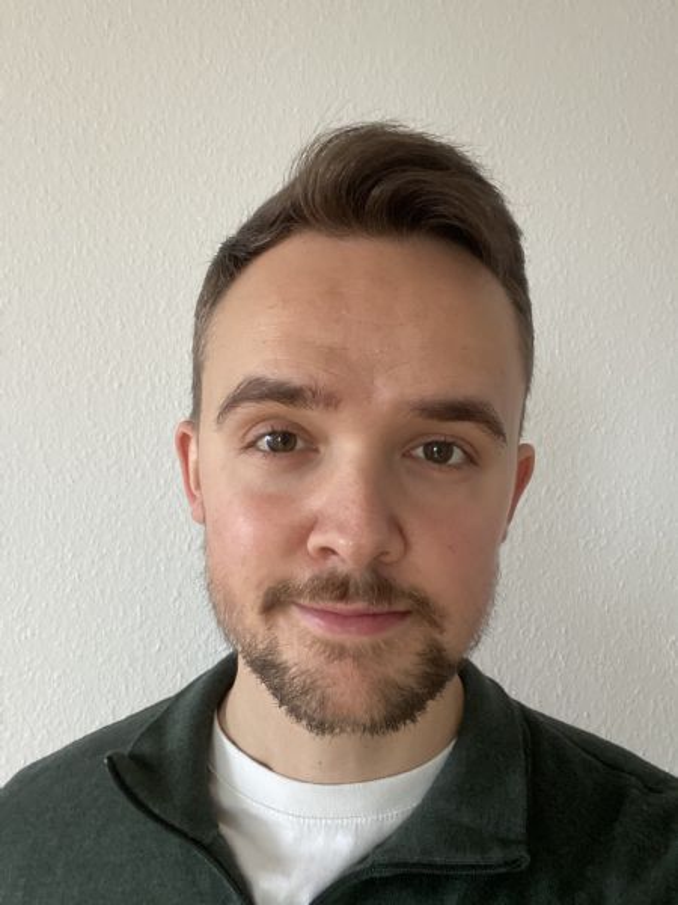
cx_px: 339
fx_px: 783
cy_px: 452
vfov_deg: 60.0
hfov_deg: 46.8
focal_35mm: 30
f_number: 2.2
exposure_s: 1/37
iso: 400
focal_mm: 2.71
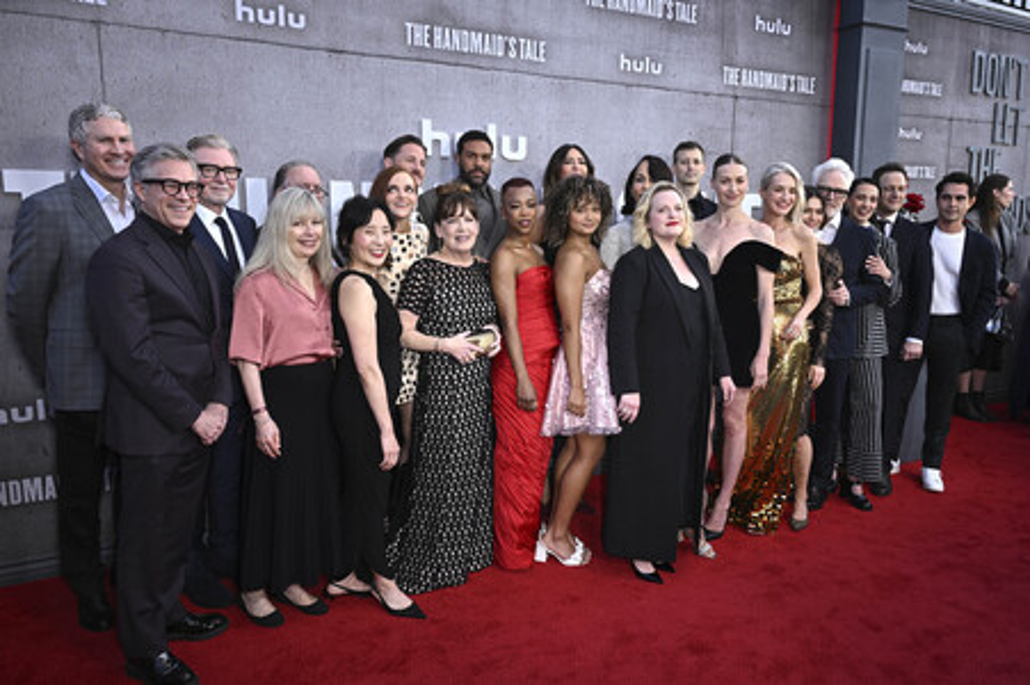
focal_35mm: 24
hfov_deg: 73.8
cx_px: 515
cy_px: 342
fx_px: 686
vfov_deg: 53.1
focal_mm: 24
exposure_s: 1/250
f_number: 6.3
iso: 1000
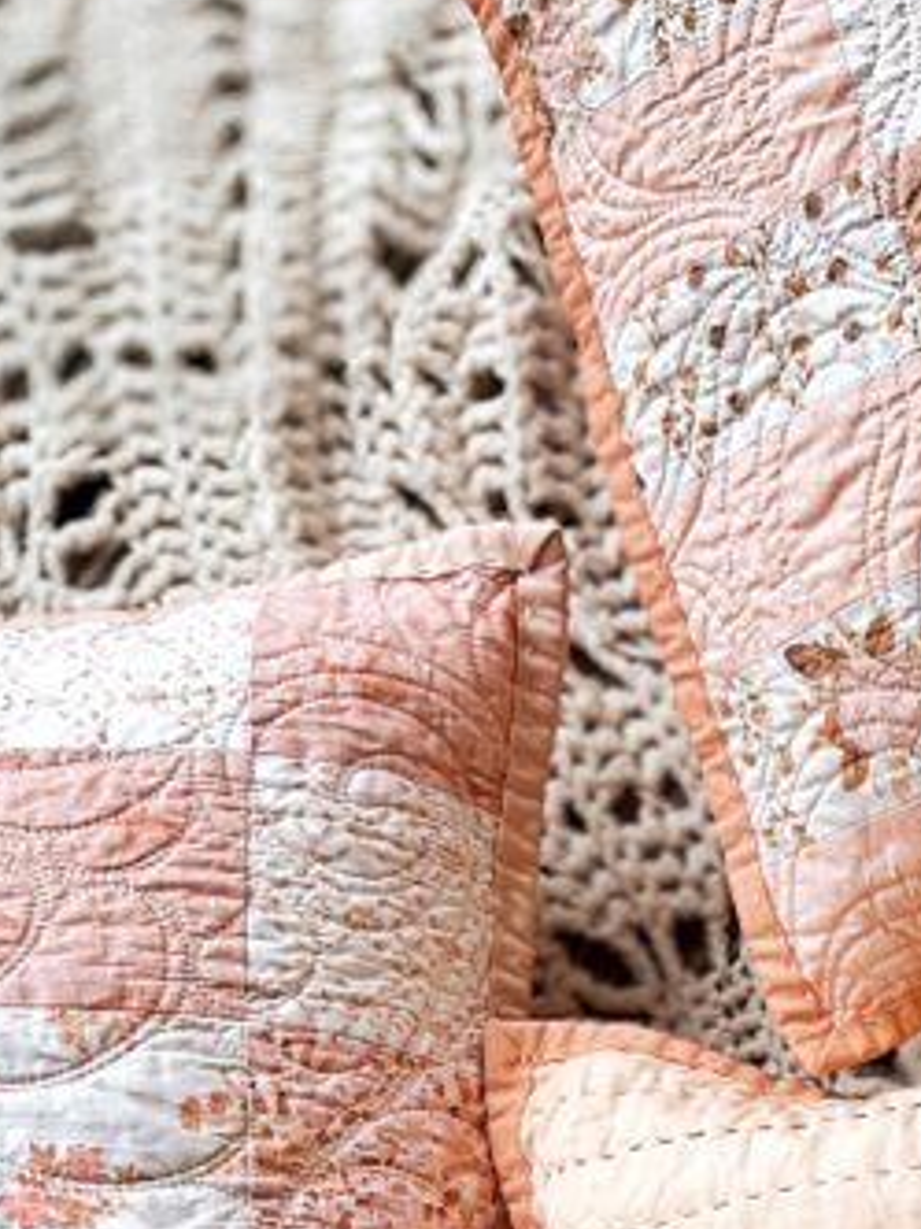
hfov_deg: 17.8
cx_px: 1394
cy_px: 1540
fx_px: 2625
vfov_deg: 23.6
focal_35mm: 74
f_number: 1.78
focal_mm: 6.86
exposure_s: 1/338
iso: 80
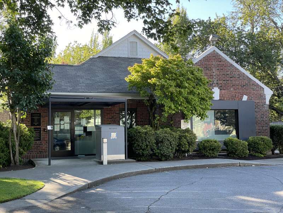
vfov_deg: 28.0
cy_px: 106
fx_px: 425
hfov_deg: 36.8
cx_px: 142
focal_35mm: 52
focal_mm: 6
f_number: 2
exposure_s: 1/118
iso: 25
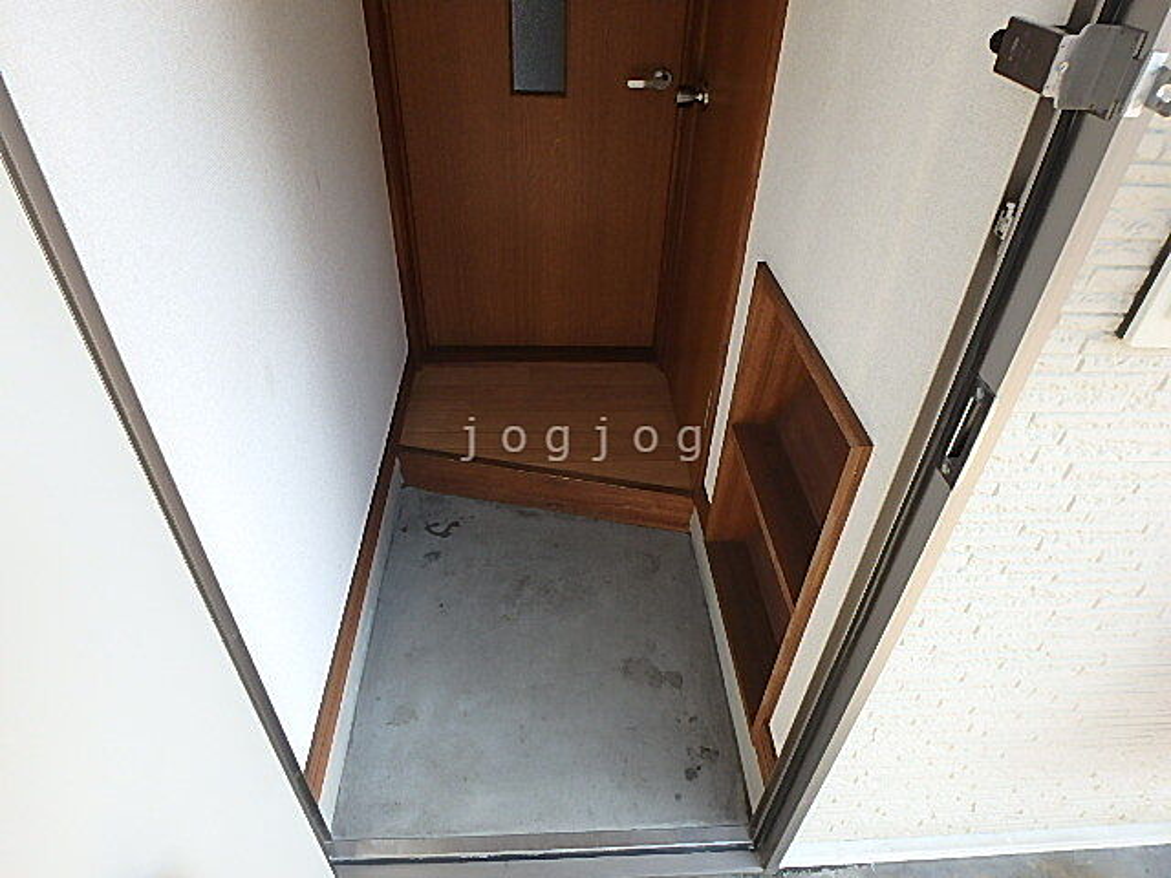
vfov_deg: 63.4
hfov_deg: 79.0
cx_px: 586
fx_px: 710
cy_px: 439
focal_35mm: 21
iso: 125
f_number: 3.5
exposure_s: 1/80
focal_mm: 3.7
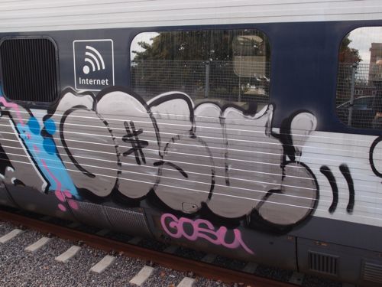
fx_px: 375
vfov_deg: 41.8
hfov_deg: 54.0
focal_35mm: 34
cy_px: 144
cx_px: 191
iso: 100
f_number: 2.8
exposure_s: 1/400
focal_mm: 7.41
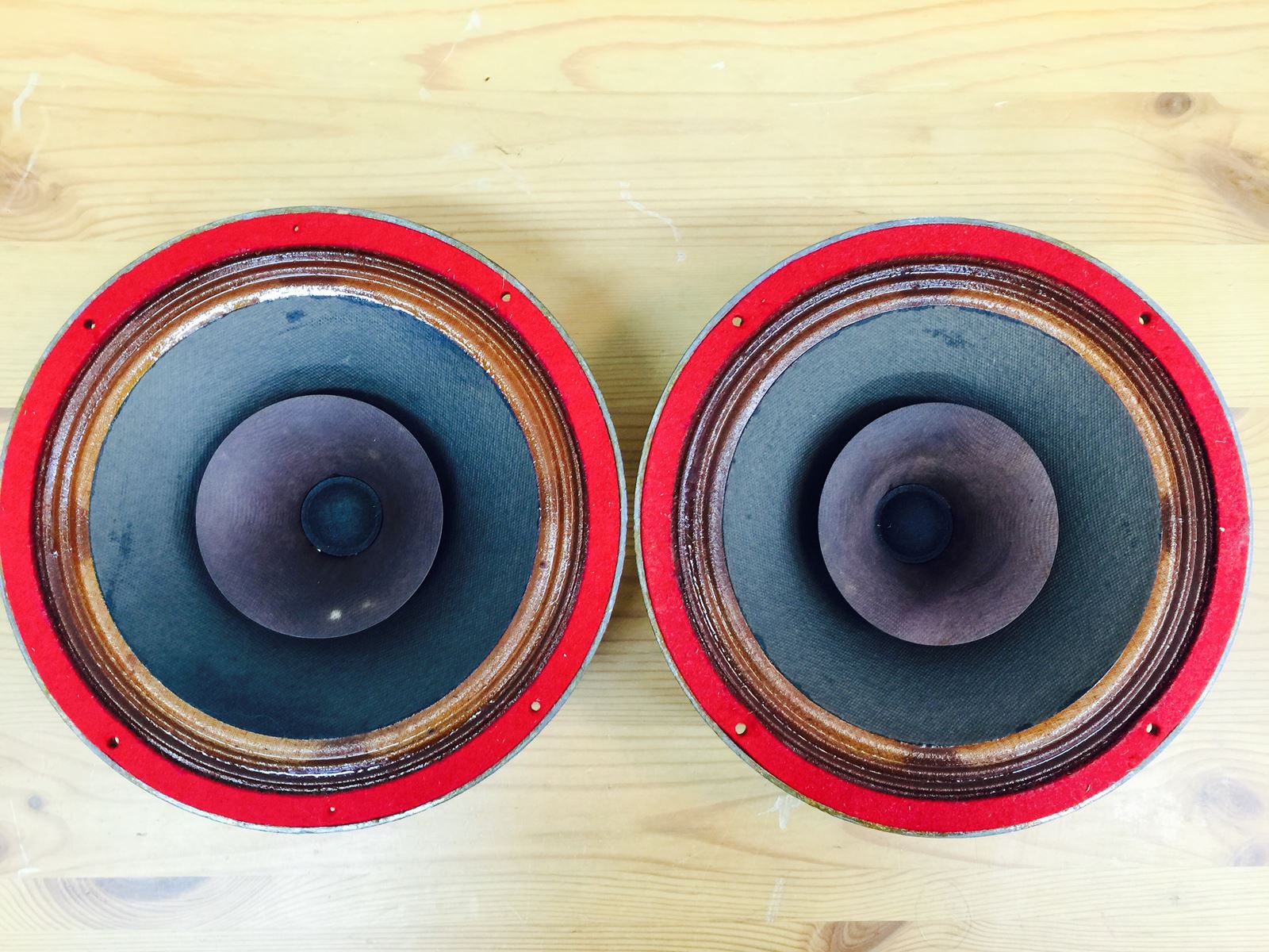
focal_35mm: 29
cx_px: 634
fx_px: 1063
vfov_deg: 48.2
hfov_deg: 61.7
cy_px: 476
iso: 50
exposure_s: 1/17
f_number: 2.2
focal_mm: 4.15
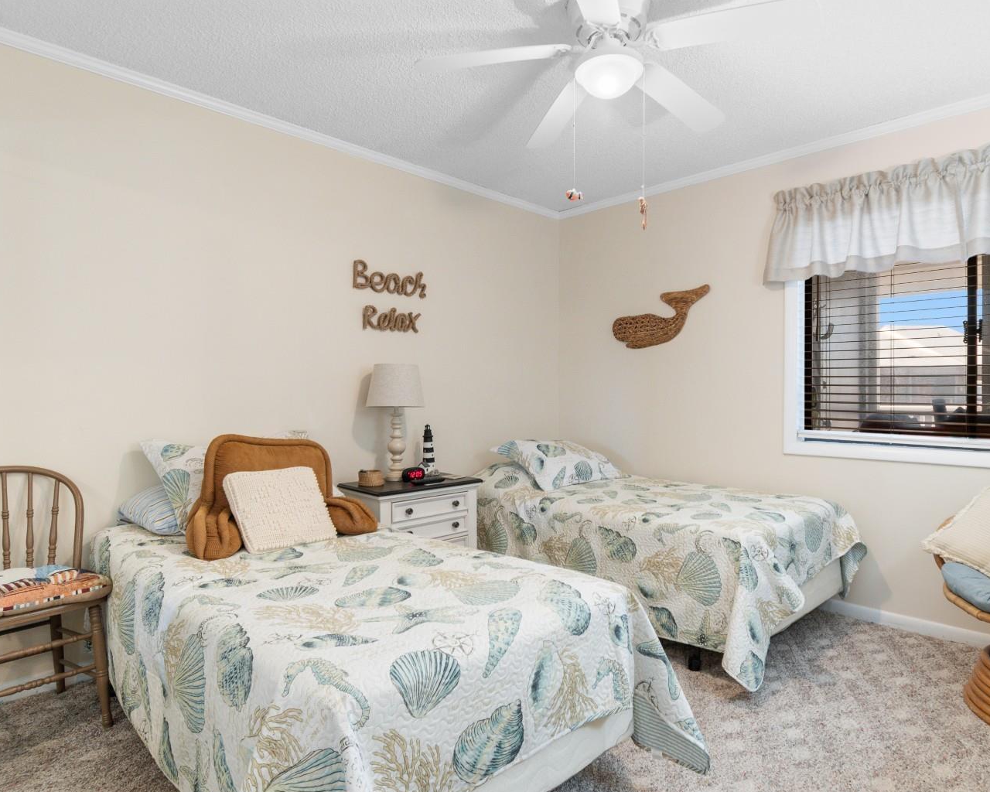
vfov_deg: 70.9
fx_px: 557
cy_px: 397
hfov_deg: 83.2
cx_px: 531
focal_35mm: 19
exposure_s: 2
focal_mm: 11
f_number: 4.8
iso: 100
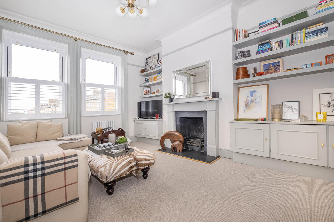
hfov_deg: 100.4
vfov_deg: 77.3
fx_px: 139
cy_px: 111
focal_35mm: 15
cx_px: 167
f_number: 7.1
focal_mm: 10
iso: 250
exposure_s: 1/40
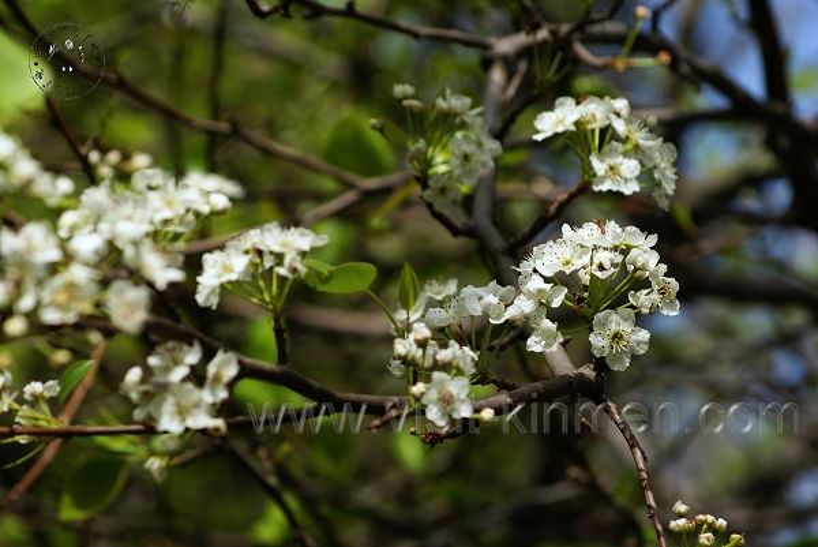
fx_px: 4604
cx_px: 409
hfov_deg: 10.2
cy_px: 274
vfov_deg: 6.8
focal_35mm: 202
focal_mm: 135
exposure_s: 1/250
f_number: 7.1
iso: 100
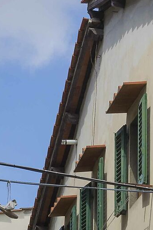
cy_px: 368
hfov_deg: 5.7
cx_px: 267
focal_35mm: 237
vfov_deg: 8.4
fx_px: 1509
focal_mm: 50
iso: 400
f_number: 8
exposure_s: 1/500
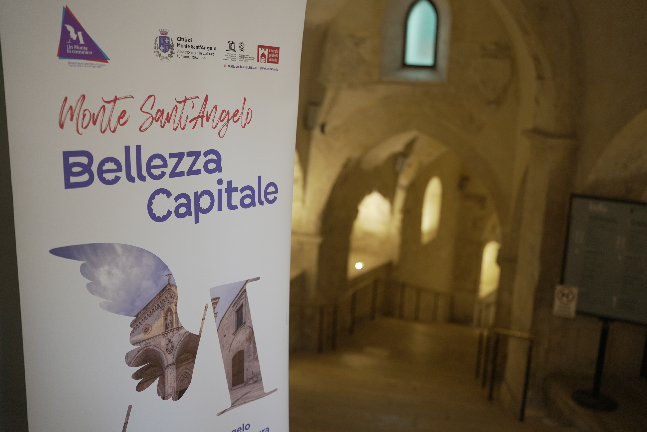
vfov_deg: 37.9
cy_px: 216
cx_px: 324
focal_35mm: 35
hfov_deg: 54.4
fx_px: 629
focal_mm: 35
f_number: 2
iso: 2000
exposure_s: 1/100
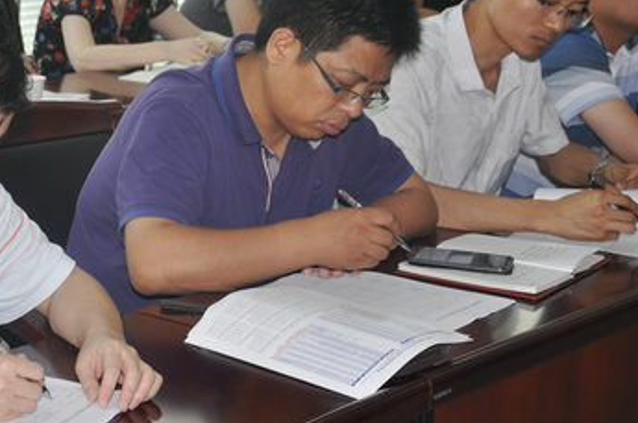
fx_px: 1929
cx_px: 85
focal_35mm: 109
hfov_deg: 18.5
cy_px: 92
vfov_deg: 12.5
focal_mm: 38
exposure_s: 1/60
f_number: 4.5
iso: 200
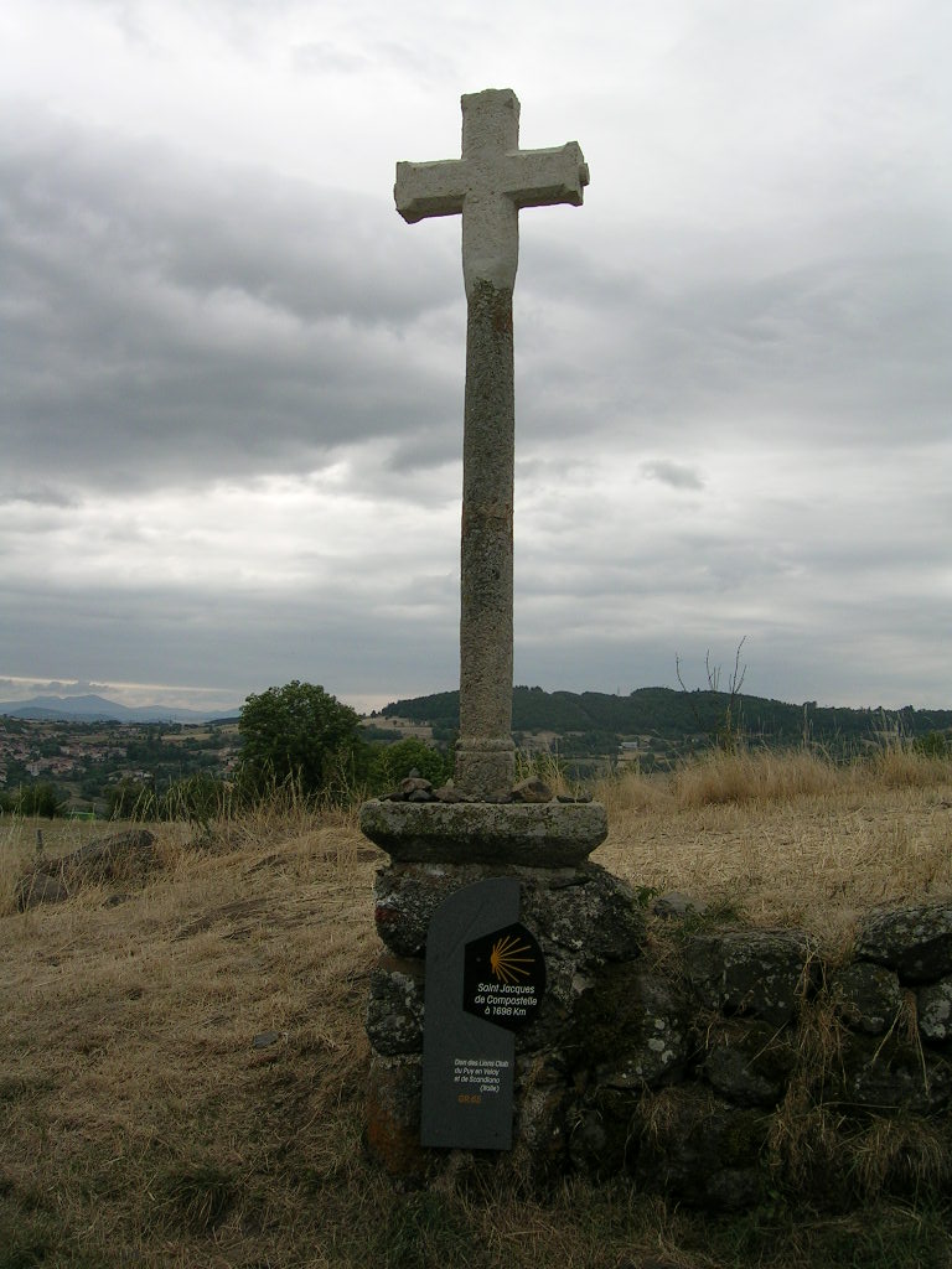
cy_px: 634
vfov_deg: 52.6
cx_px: 476
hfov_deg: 40.7
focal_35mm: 35
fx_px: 1283
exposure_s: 1/454
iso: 50
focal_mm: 5.4
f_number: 4.8
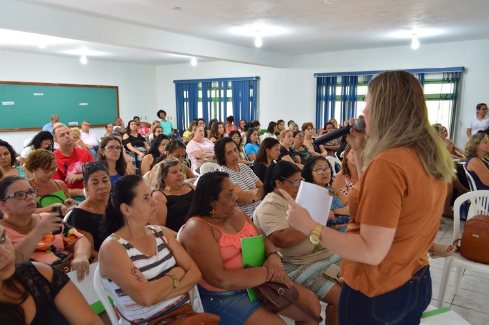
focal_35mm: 27
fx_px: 366
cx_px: 244
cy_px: 162
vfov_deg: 47.9
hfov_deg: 67.4
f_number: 3.5
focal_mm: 18
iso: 400
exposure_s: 1/40
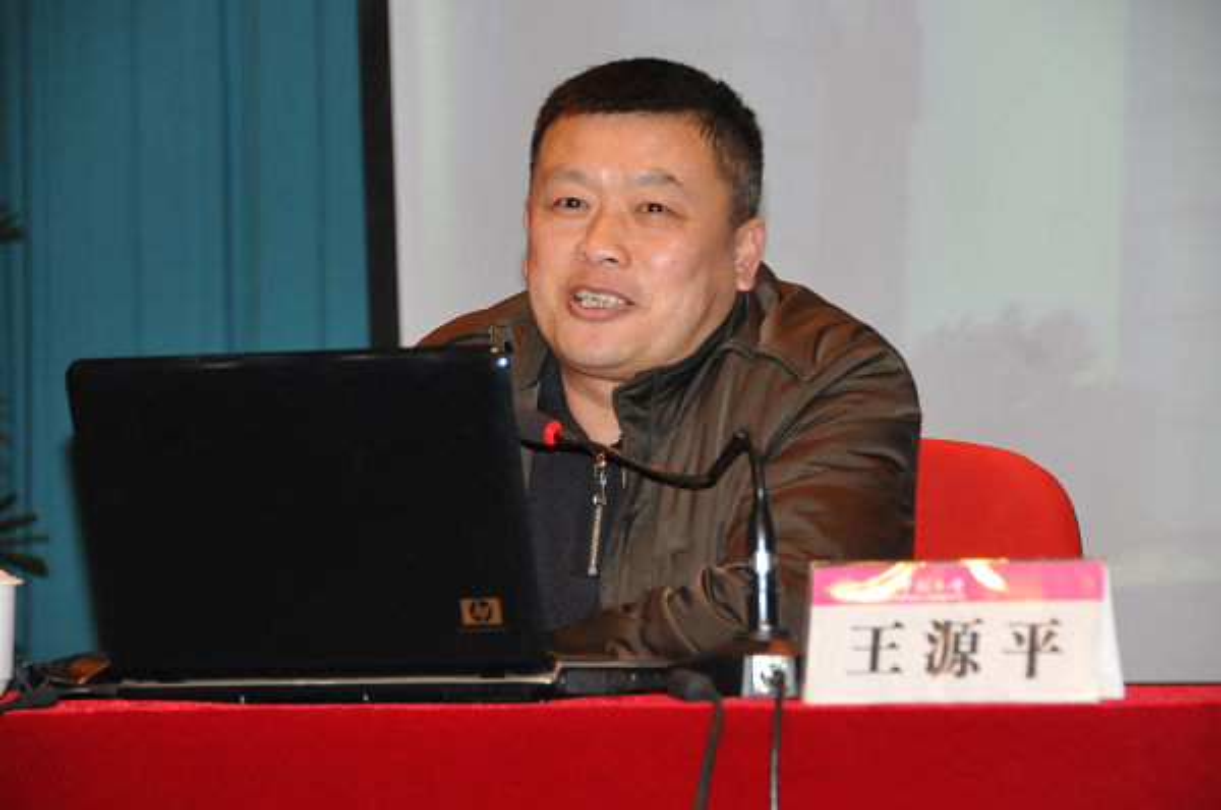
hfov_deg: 15.2
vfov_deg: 10.1
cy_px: 405
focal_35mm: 135
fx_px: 4571
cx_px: 610
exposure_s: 1/60
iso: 900
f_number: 5.3
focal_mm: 90
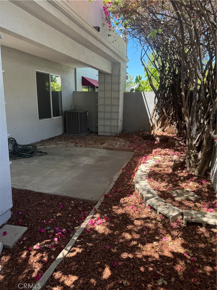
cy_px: 145
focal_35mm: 24
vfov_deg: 71.6
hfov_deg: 56.8
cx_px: 108
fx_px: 201
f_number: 1.78
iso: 80
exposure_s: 1/314
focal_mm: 6.76
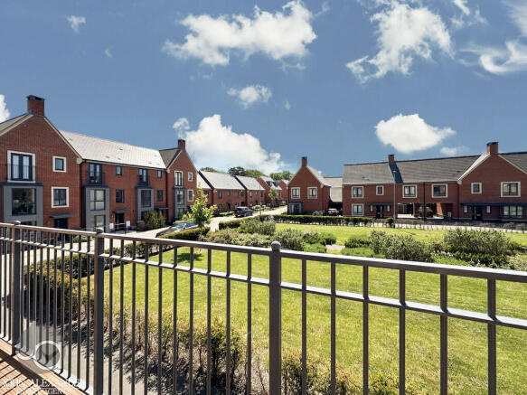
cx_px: 264
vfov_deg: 85.7
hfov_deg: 102.1
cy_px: 198
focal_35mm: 14
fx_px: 213
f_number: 2.2
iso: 50
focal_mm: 2.22
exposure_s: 1/1171
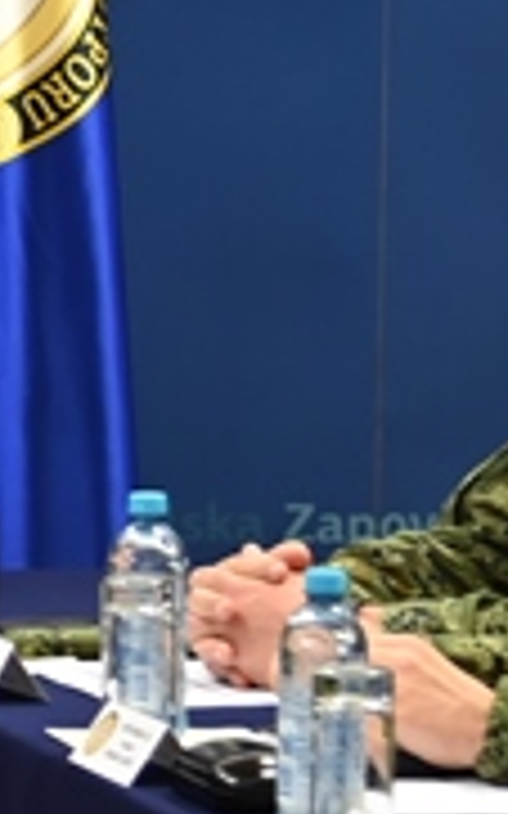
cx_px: -1511
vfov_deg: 7.0
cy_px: 209
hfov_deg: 4.1
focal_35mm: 300
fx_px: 6651
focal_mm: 52
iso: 560
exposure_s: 1/60
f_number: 4
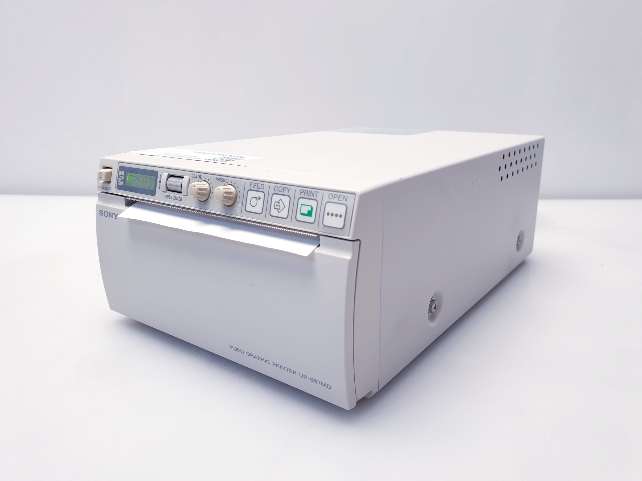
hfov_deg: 67.3
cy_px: 240
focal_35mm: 26
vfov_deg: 53.1
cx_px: 321
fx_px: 482
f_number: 2.4
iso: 80
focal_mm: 4.3
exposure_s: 1/50
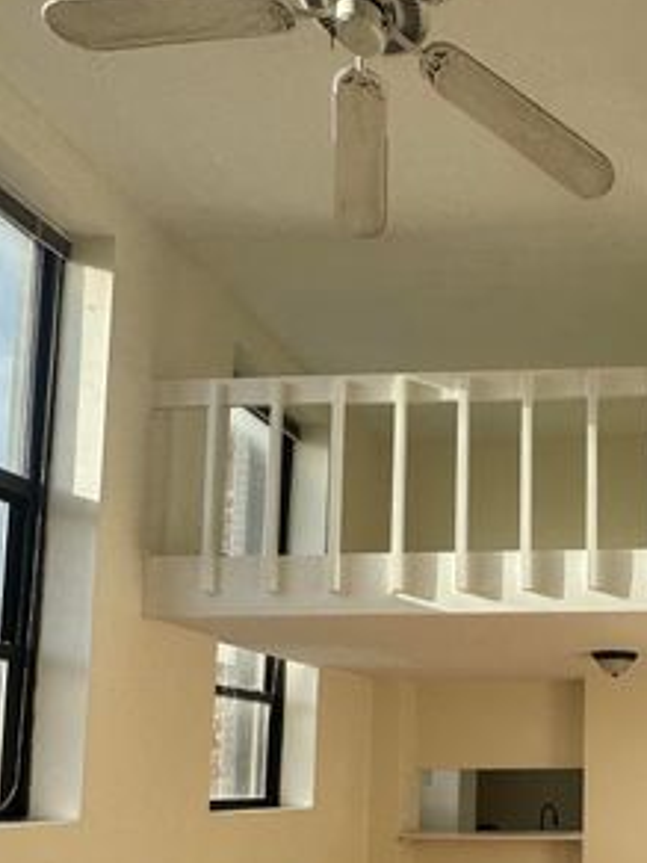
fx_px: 797
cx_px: 688
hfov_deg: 37.8
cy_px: 708
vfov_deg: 52.6
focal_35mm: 32
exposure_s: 1/631
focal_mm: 2.22
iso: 40
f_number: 2.2
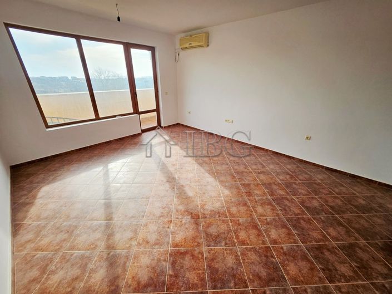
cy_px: 147
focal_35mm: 13
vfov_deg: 89.9
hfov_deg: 106.2
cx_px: 196
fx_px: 147
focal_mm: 1.7
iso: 32
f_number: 2.2
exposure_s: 1/210
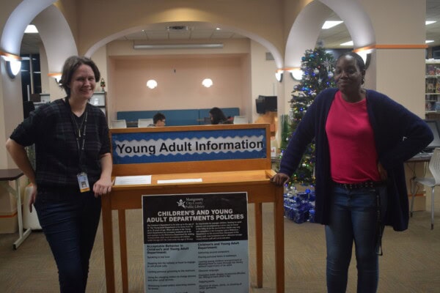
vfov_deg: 35.5
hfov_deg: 51.3
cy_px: 146
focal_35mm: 38
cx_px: 220
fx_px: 458
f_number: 4
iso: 640
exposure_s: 1/60
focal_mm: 25
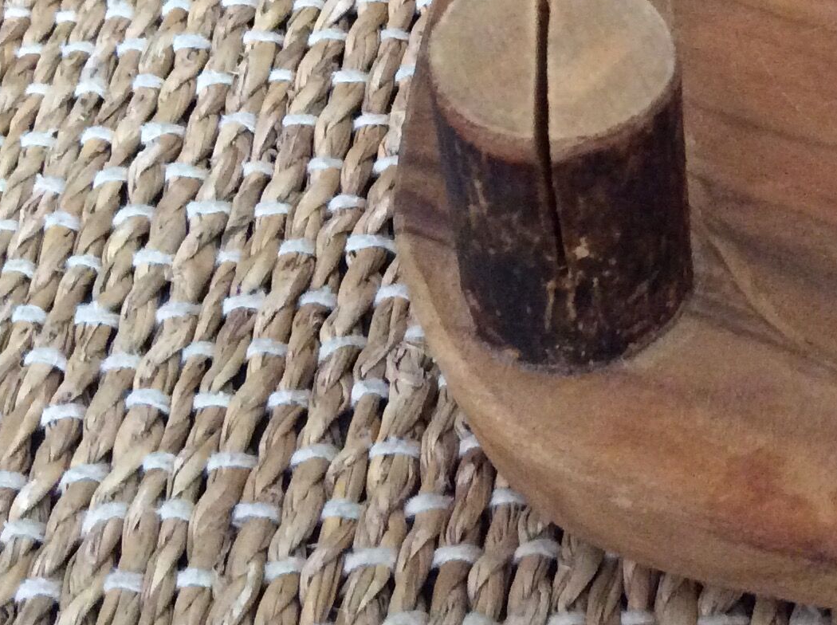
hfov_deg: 23.8
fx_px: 1907
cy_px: 32
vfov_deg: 18.2
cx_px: 823
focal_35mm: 79
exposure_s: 1/25
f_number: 2.4
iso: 320
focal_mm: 3.3
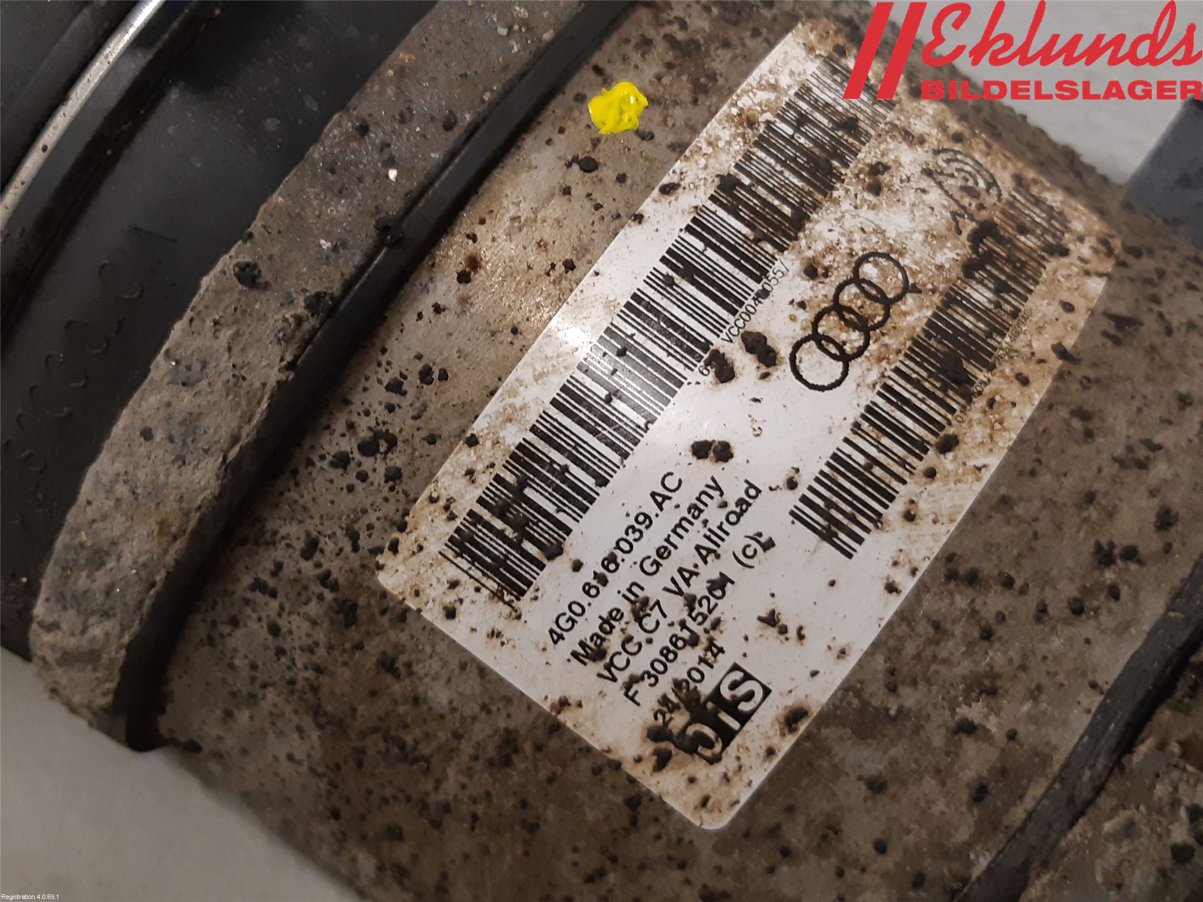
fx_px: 904
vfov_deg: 53.1
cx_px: 602
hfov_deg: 67.3
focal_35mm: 26
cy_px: 451
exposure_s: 1/50
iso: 200
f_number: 1.7
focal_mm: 3.93
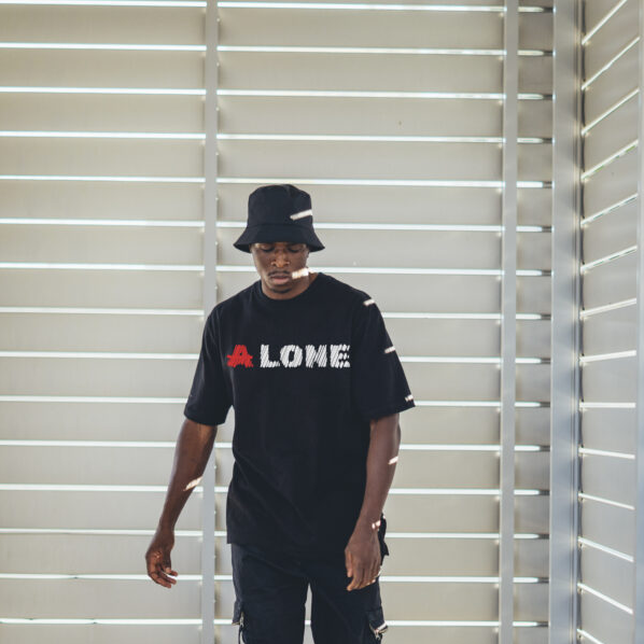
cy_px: 398
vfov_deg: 18.1
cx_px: 322
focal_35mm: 96
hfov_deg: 18.1
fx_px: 2021
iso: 100
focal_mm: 50
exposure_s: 1/250
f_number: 1.8
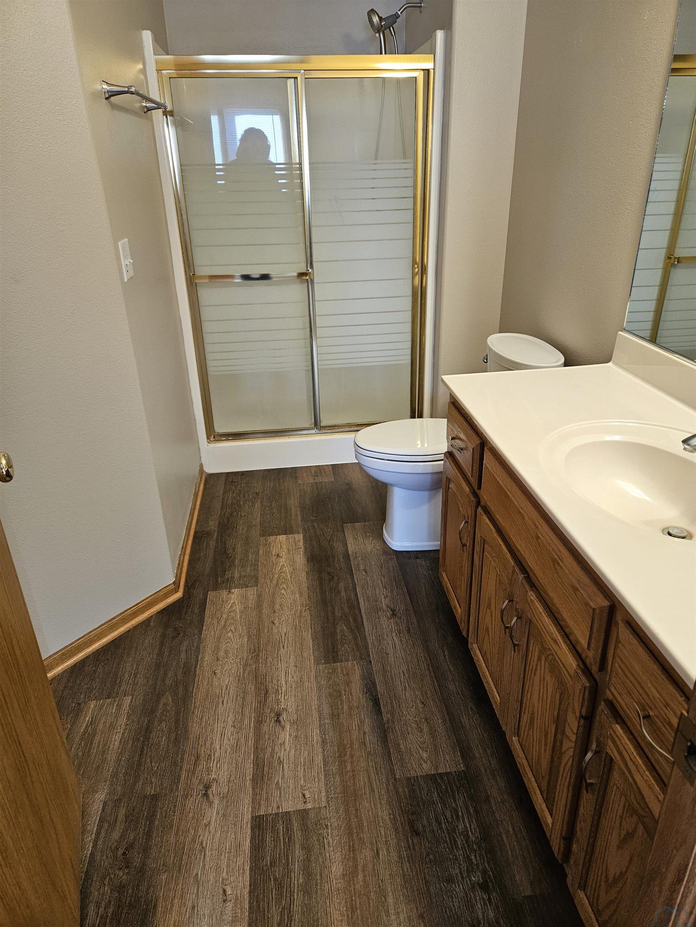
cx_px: 348
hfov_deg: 58.9
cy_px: 464
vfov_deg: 73.9
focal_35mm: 23
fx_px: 617
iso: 200
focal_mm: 5.4
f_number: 1.8
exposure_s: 1/120
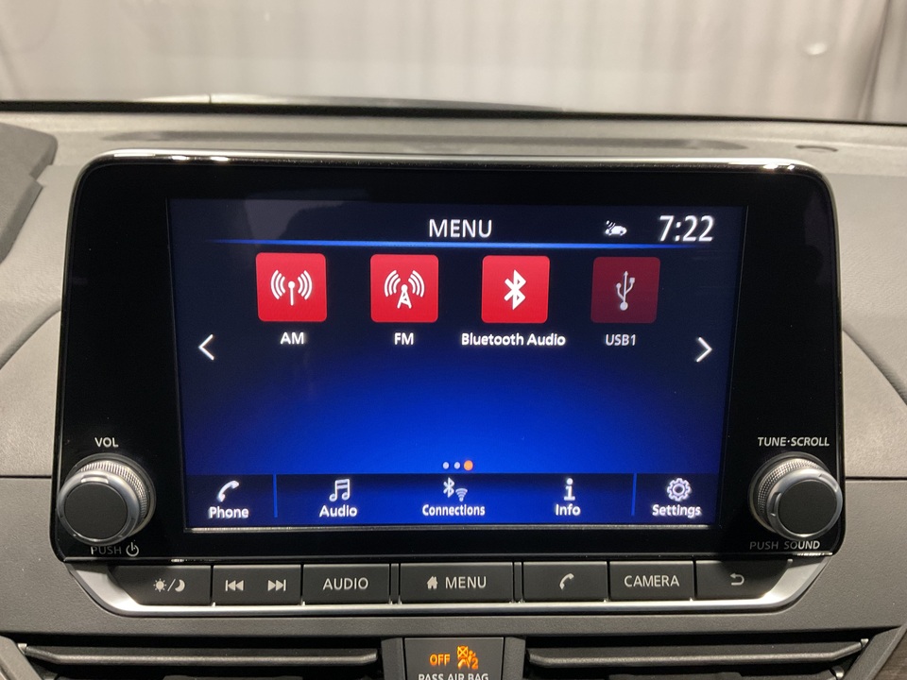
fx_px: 760
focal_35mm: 29
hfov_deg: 61.7
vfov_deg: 48.2
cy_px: 340
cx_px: 454
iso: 250
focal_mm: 3
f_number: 1.8
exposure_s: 1/60
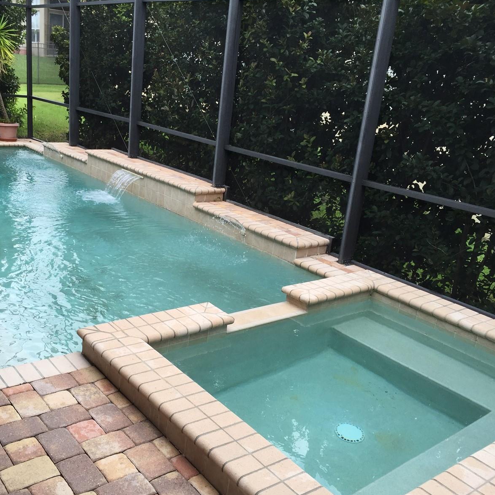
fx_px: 566
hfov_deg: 46.9
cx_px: 196
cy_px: 249
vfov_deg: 47.2
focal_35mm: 35
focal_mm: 4.15
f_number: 2.2
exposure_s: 1/338
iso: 32
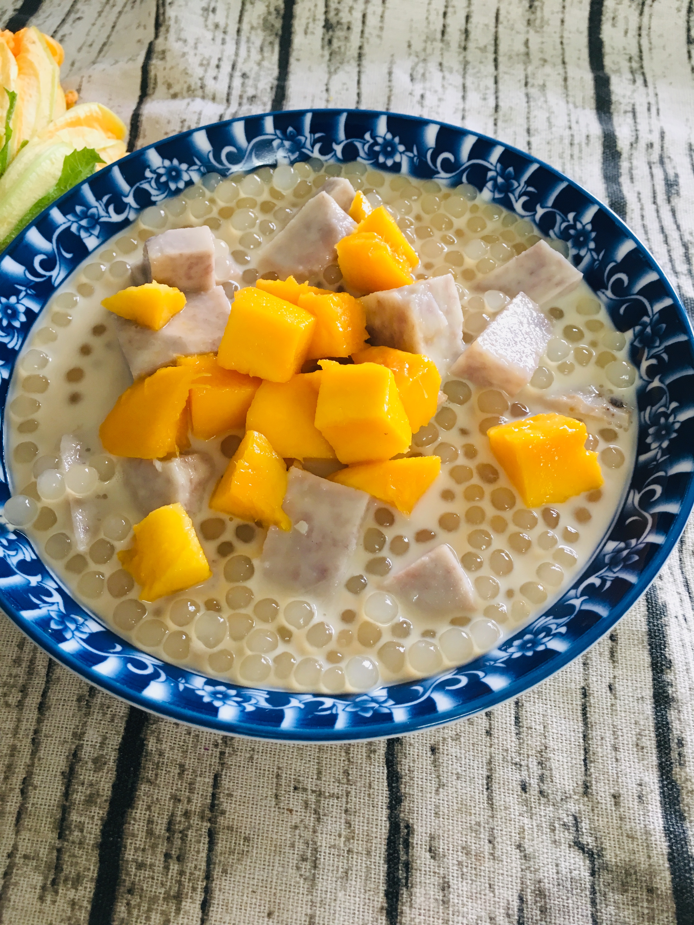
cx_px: 347
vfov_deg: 61.7
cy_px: 462
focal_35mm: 29
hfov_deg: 48.2
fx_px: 775
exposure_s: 1/33
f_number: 2.2
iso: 100
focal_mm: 4.15
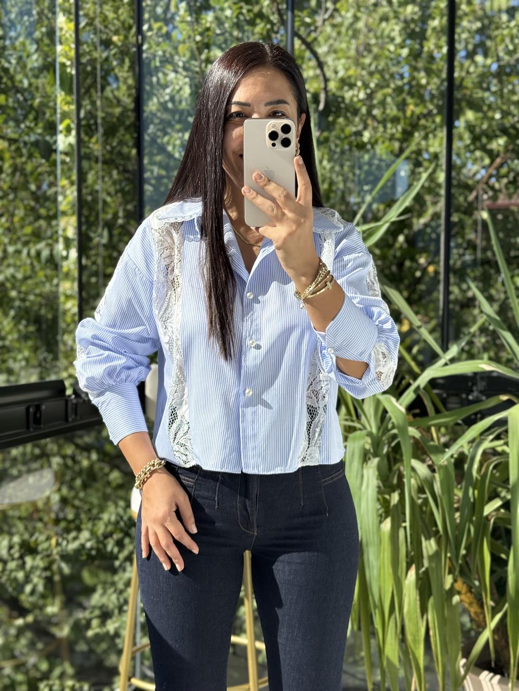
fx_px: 959
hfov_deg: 30.3
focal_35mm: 48
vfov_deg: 39.7
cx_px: 260
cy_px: 346
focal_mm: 6.76
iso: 64
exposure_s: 1/1185
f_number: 1.78
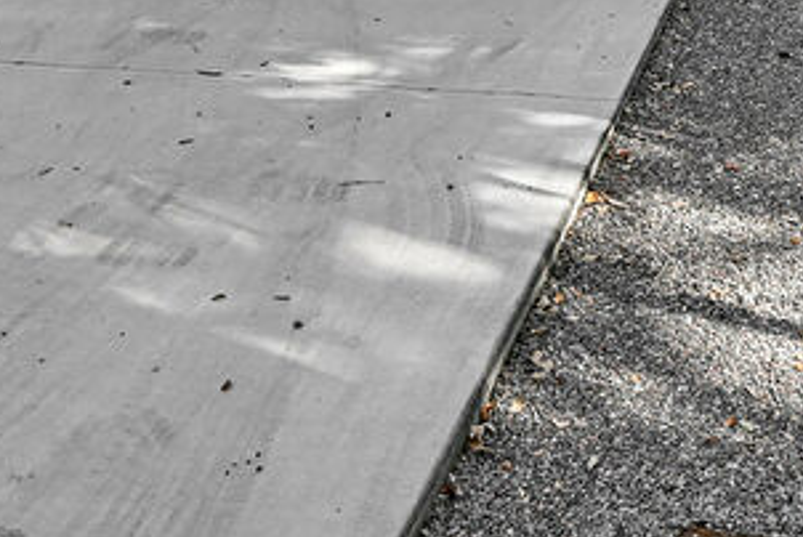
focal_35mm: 75
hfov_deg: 27.0
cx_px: 370
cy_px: -447
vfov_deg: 15.5
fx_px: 1674
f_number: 9
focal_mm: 14
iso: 80
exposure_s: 1/160
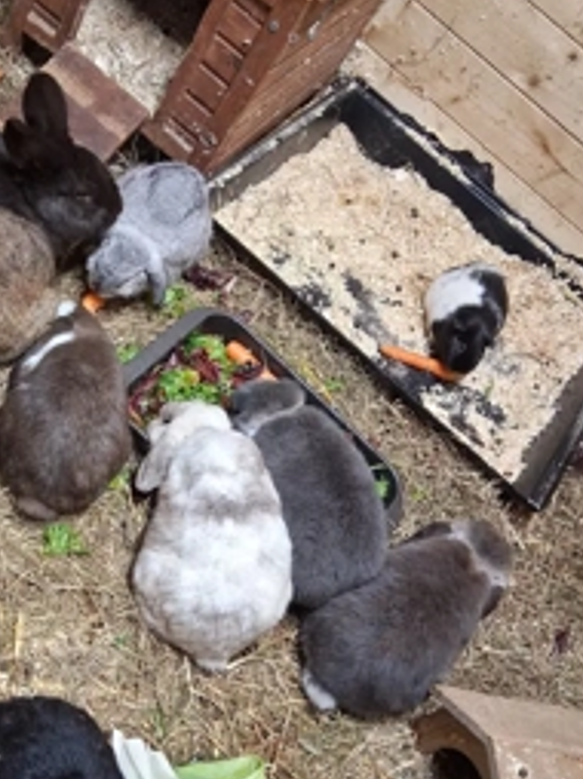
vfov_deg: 45.7
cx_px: 153
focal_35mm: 41
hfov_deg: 34.4
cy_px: 451
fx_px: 922
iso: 500
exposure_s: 1/30
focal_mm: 3.98
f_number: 1.8
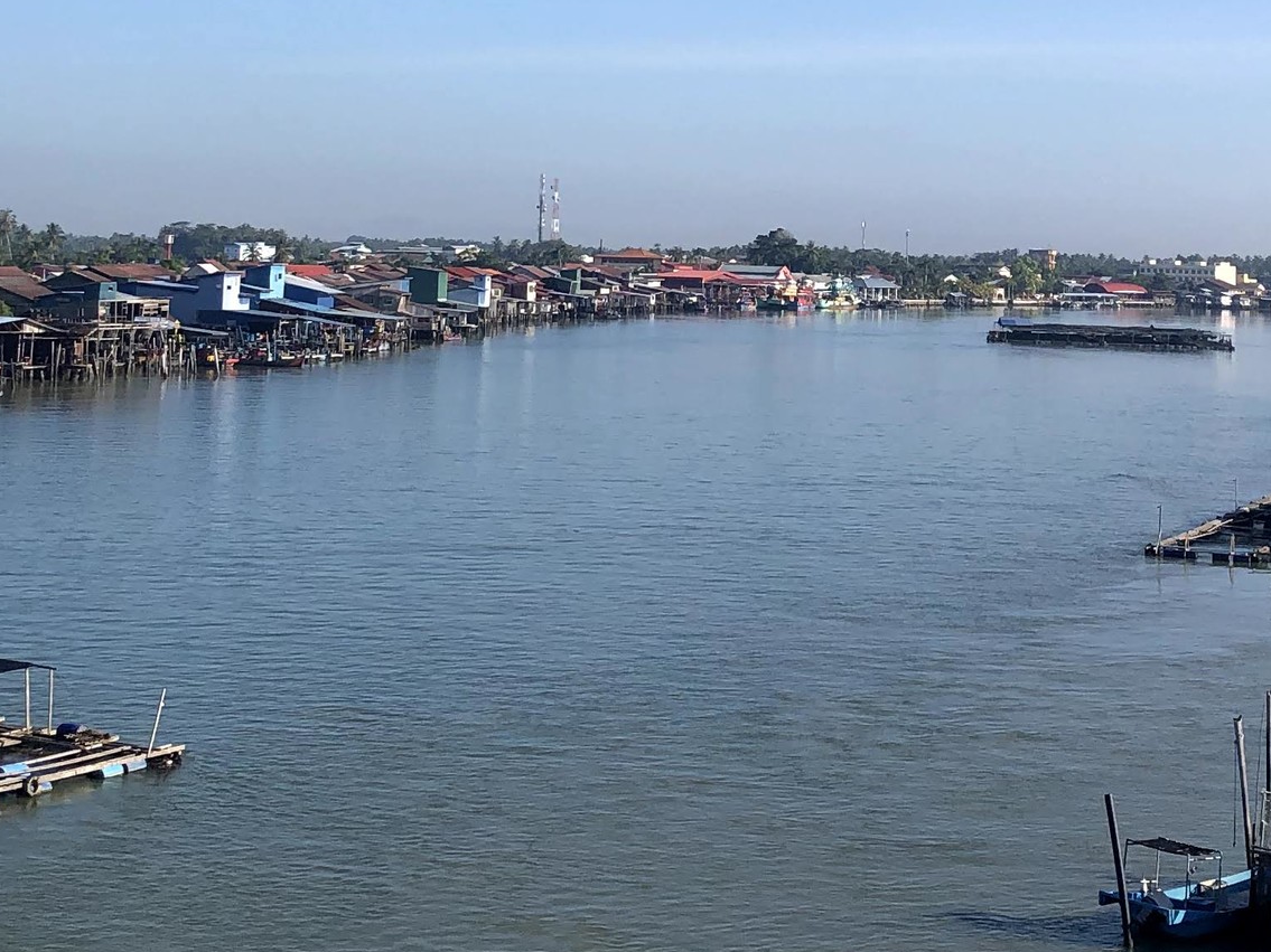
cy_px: 30
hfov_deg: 26.3
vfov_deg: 19.4
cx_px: 739
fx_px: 2717
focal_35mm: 74
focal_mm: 3.99
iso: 20
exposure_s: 1/2088
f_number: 1.8
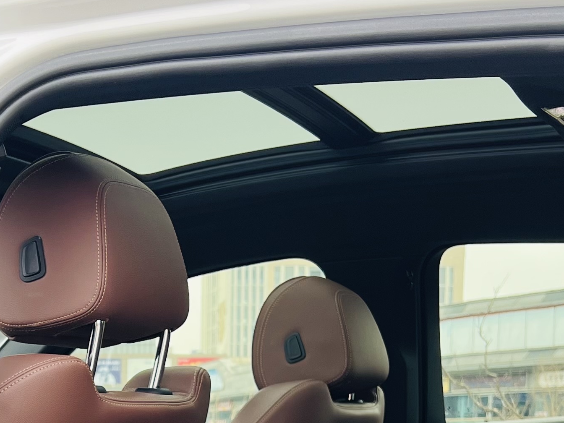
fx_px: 1271
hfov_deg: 24.4
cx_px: 78
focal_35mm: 78
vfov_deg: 17.3
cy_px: 611
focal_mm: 5.7
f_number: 1.5
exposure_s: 1/171
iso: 50
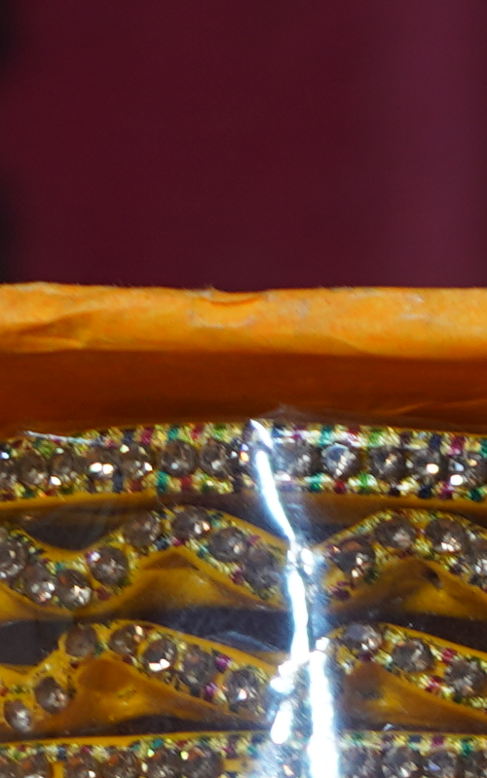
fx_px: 6004
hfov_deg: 4.1
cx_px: 2373
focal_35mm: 283
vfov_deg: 7.3
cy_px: 1279
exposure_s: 1/60
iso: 125
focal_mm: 37
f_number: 4
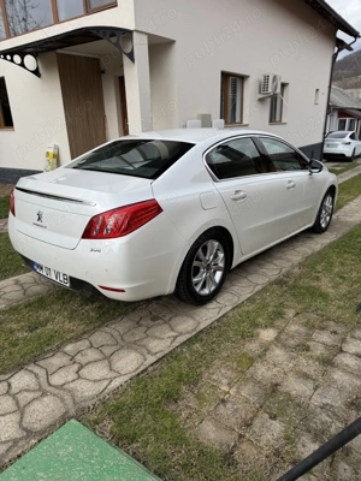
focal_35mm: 24
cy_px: 240
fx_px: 334
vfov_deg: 71.6
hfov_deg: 56.8
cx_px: 180
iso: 80
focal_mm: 6.76
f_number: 1.78
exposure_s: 1/1980
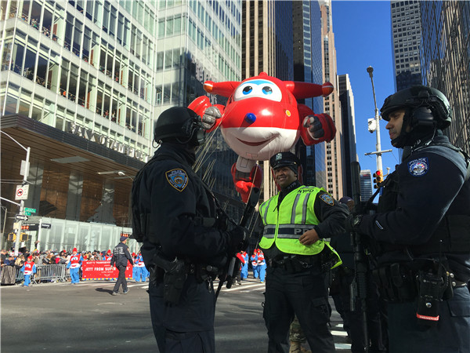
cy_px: 176
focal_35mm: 29
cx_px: 235
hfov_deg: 61.7
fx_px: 394
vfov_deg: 48.2
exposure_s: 1/1148
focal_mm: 4.15
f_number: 2.2
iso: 25
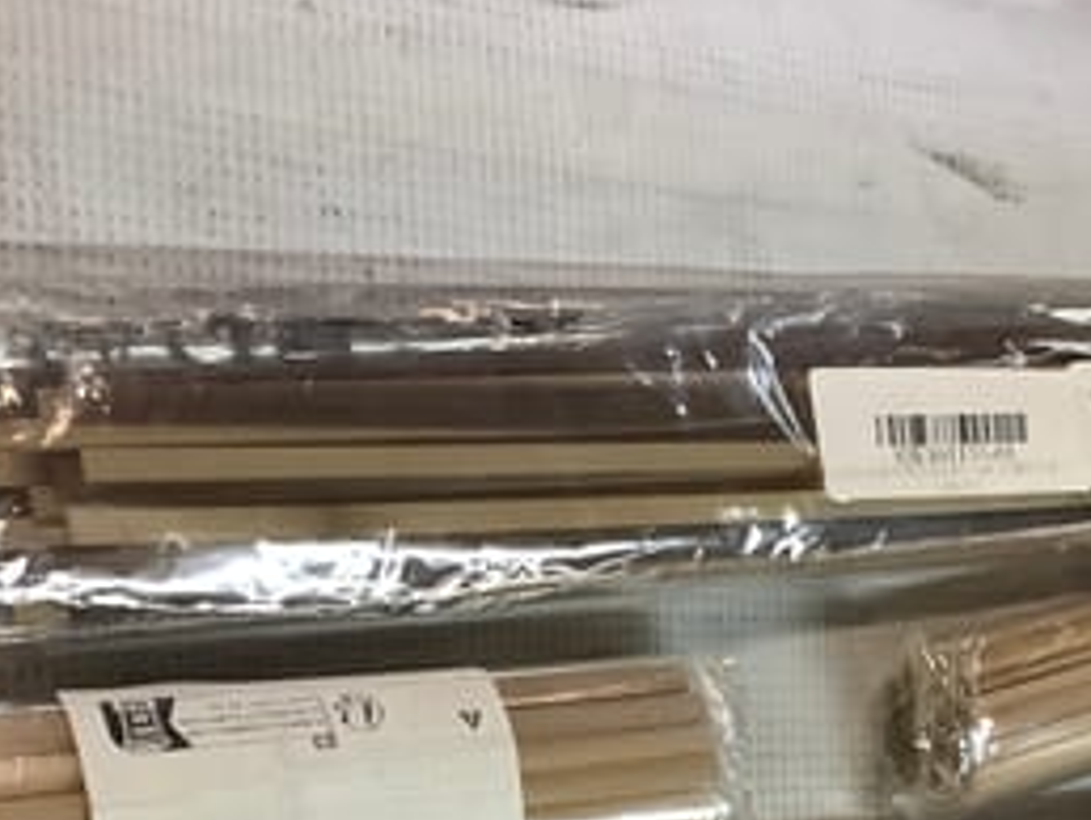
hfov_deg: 32.0
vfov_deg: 23.7
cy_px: 771
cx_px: 664
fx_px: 1893
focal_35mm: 60
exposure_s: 1/50
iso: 125
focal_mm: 3.3
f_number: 2.4
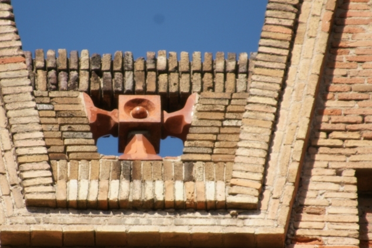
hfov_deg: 3.6
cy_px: 141
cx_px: 146
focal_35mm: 568
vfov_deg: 2.4
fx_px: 5870
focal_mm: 300
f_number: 6.3
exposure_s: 1/500
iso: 200
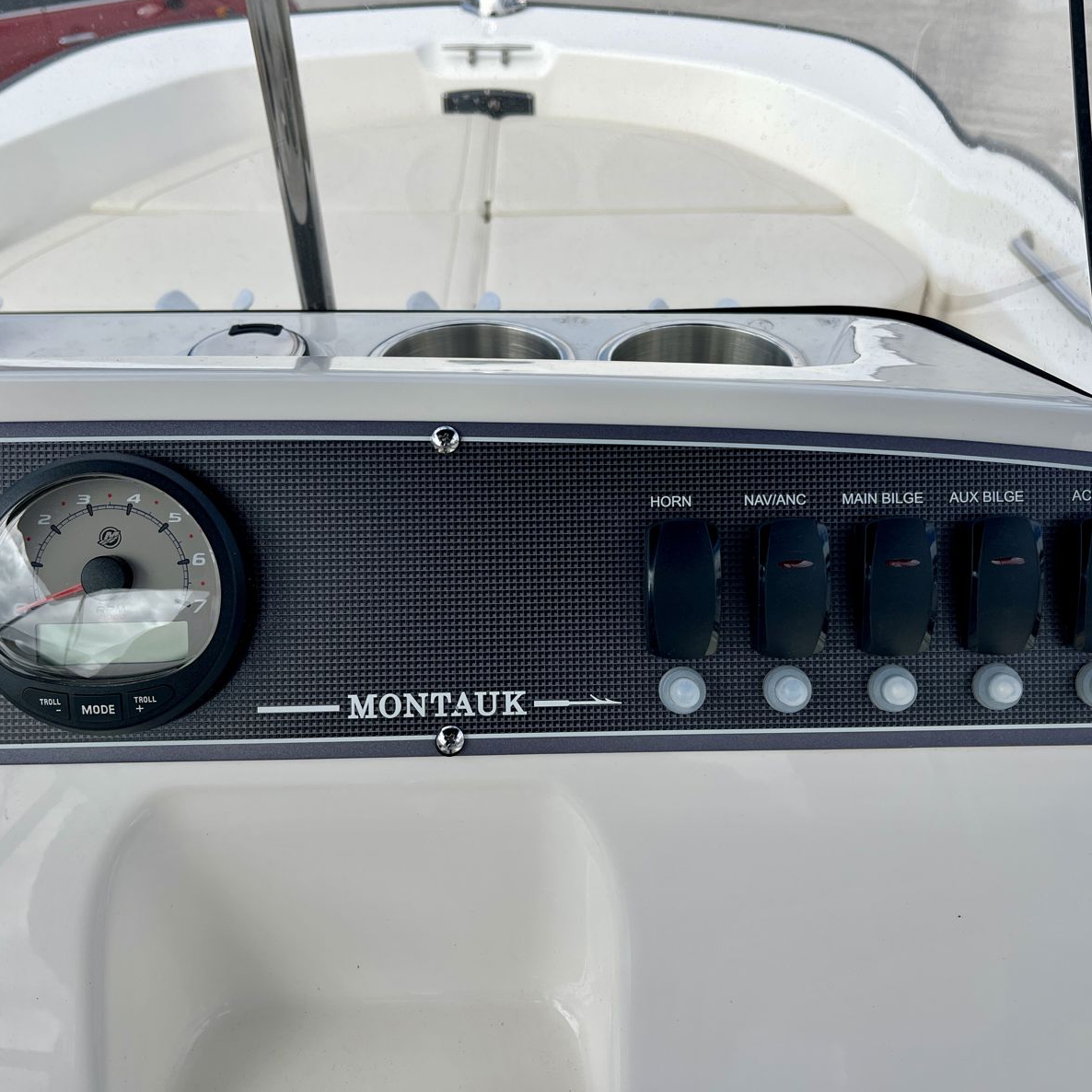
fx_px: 1106
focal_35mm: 31
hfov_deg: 52.5
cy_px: 540
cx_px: 576
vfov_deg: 52.5
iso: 50
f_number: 1.6
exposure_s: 1/3623
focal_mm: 5.1
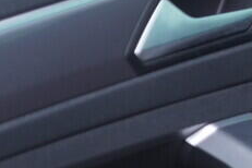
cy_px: 3
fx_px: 1568
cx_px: 767
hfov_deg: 7.9
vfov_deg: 6.1
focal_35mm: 224
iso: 250
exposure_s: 1/40
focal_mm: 24
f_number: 2.8
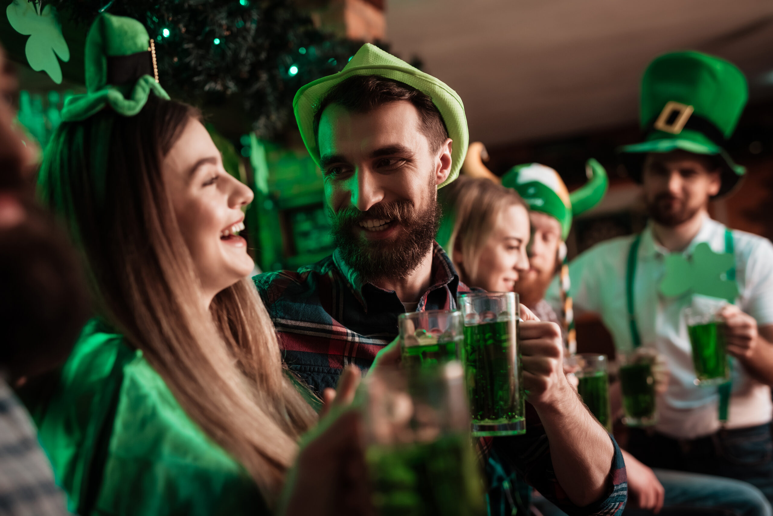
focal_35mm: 50
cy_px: 258
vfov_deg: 27.0
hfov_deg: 39.6
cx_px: 386
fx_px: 1074
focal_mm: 50
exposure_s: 1/80
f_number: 2.5
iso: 400
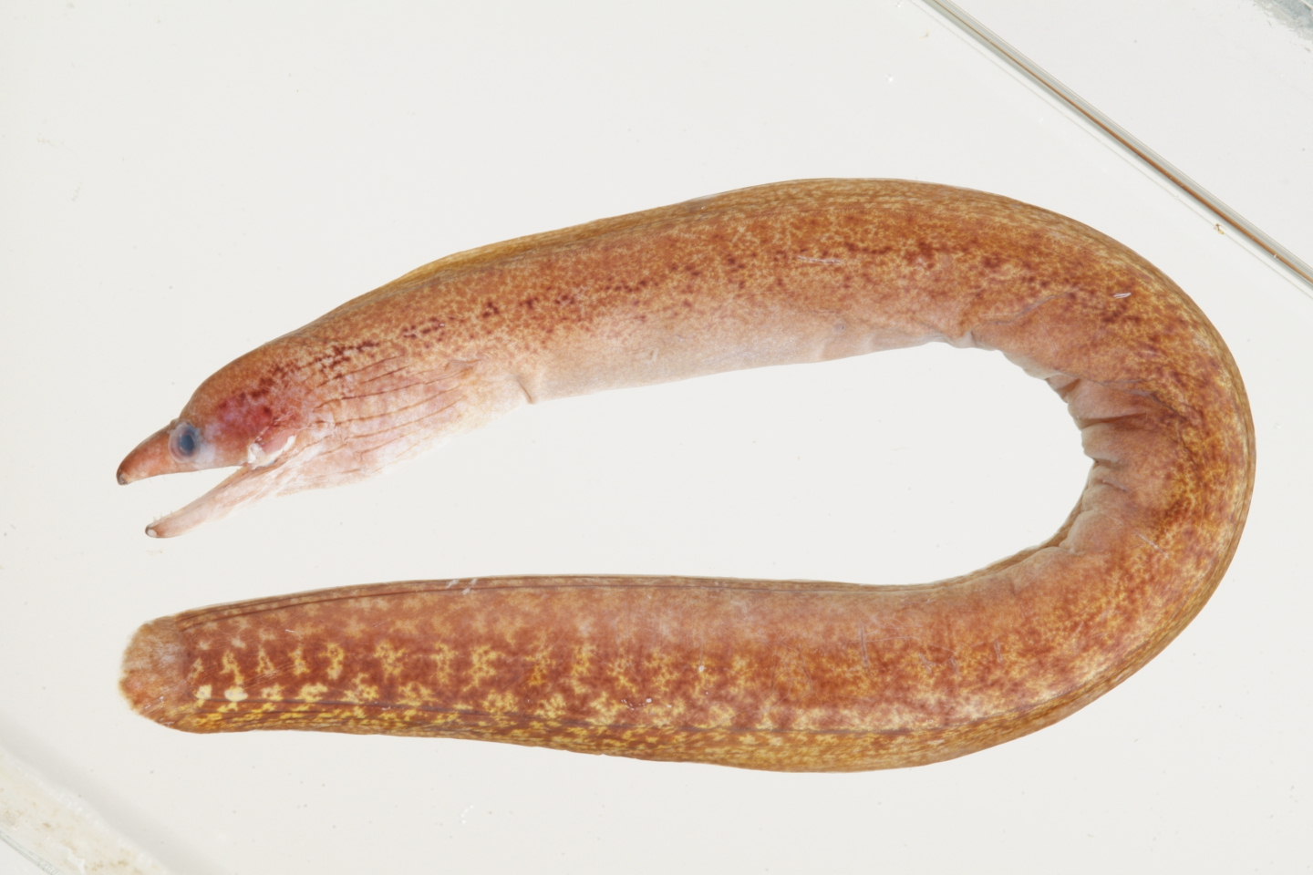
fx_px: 5762
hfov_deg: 13.0
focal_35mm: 158
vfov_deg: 8.7
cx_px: 656
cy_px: 438
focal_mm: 105
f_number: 22
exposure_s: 1/60
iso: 100
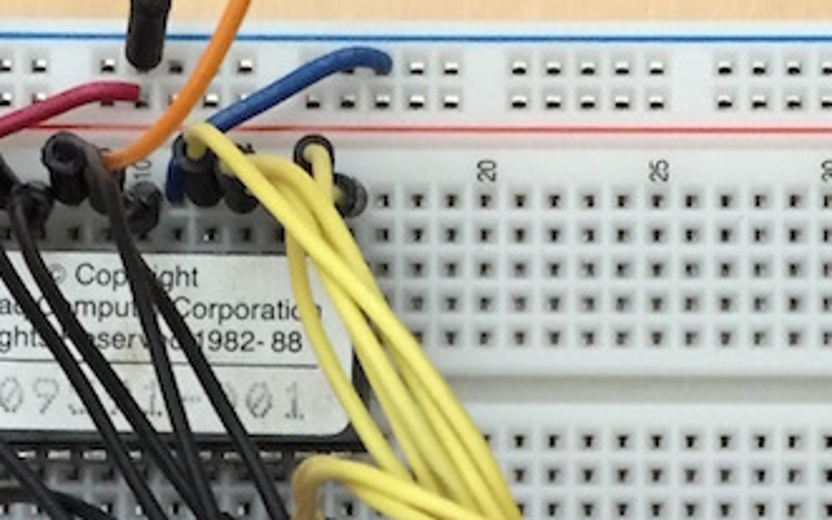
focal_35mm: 119
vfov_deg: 10.5
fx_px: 2699
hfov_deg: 17.5
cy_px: 834
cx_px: 520
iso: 250
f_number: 2.2
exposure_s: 1/24
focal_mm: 4.15
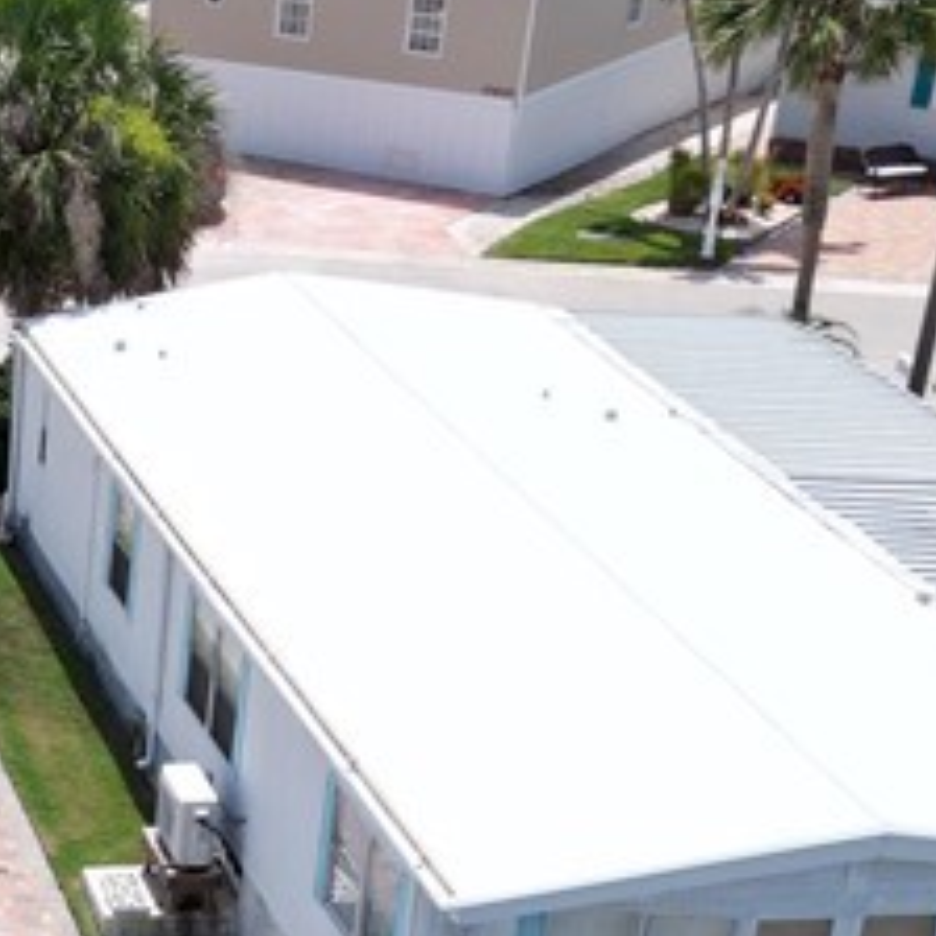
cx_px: -443
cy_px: 819
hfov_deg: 16.4
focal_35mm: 97
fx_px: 2967
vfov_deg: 17.7
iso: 110
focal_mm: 6.72
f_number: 1.7
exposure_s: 1/3200
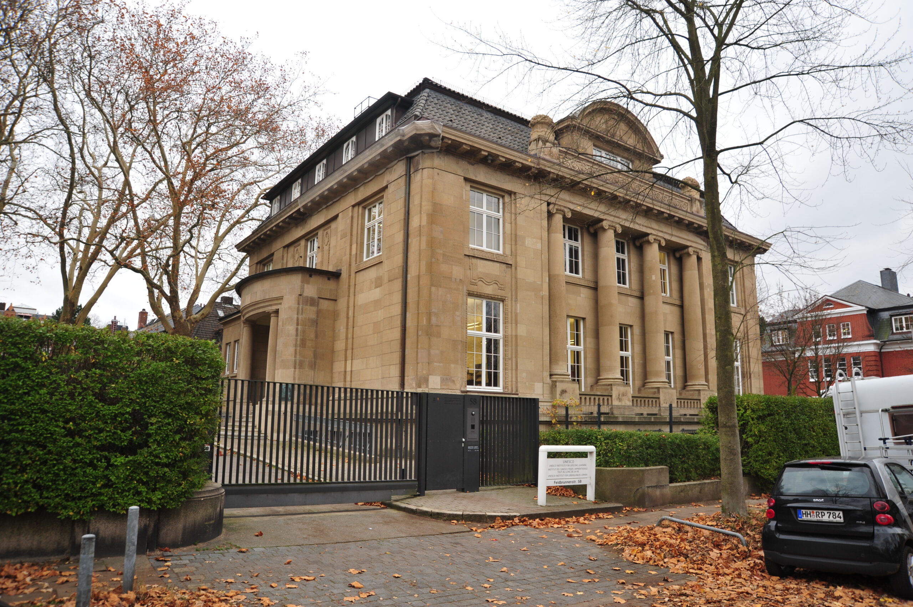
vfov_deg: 53.1
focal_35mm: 24
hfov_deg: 73.8
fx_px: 608
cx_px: 456
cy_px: 304
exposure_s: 1/20
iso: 500
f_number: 8
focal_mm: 24
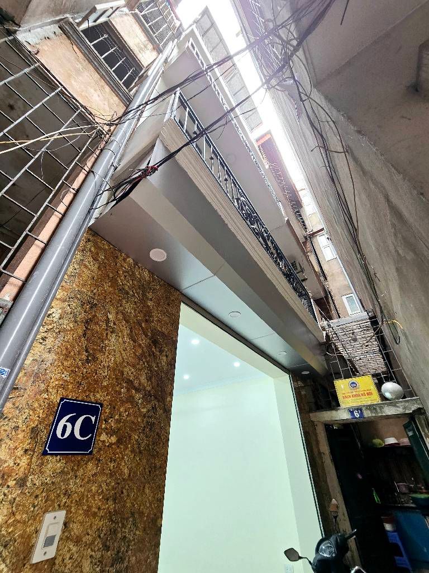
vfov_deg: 106.2
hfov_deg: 89.9
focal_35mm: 13
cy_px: 286
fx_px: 215
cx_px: 214
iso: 125
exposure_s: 1/50
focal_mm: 2.2
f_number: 2.2
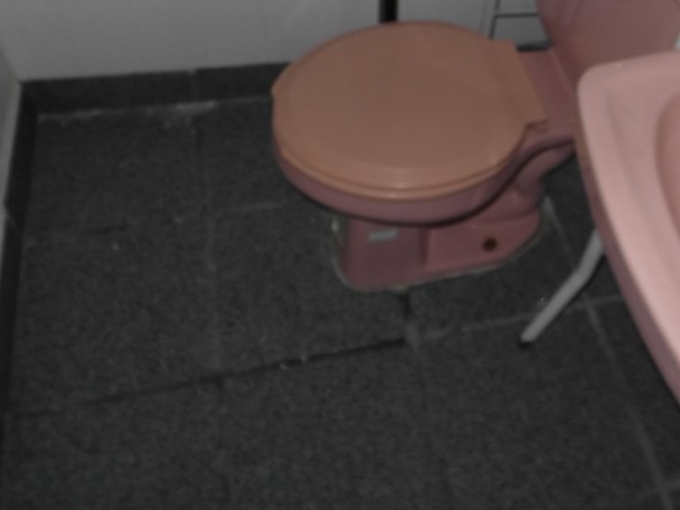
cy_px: 138
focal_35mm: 37
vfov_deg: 37.9
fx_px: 727
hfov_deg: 49.2
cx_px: 456
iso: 100
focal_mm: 4.1
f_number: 2.8
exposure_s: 1/45
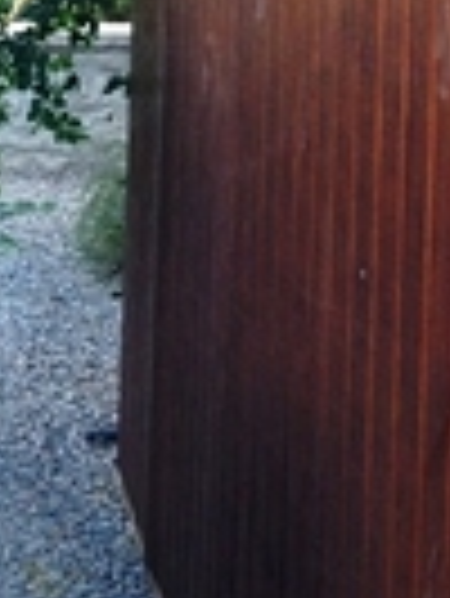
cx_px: 382
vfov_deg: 15.8
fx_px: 2059
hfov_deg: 12.4
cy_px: -157
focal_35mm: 119
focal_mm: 4.13
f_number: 2.4
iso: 100
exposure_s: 1/120
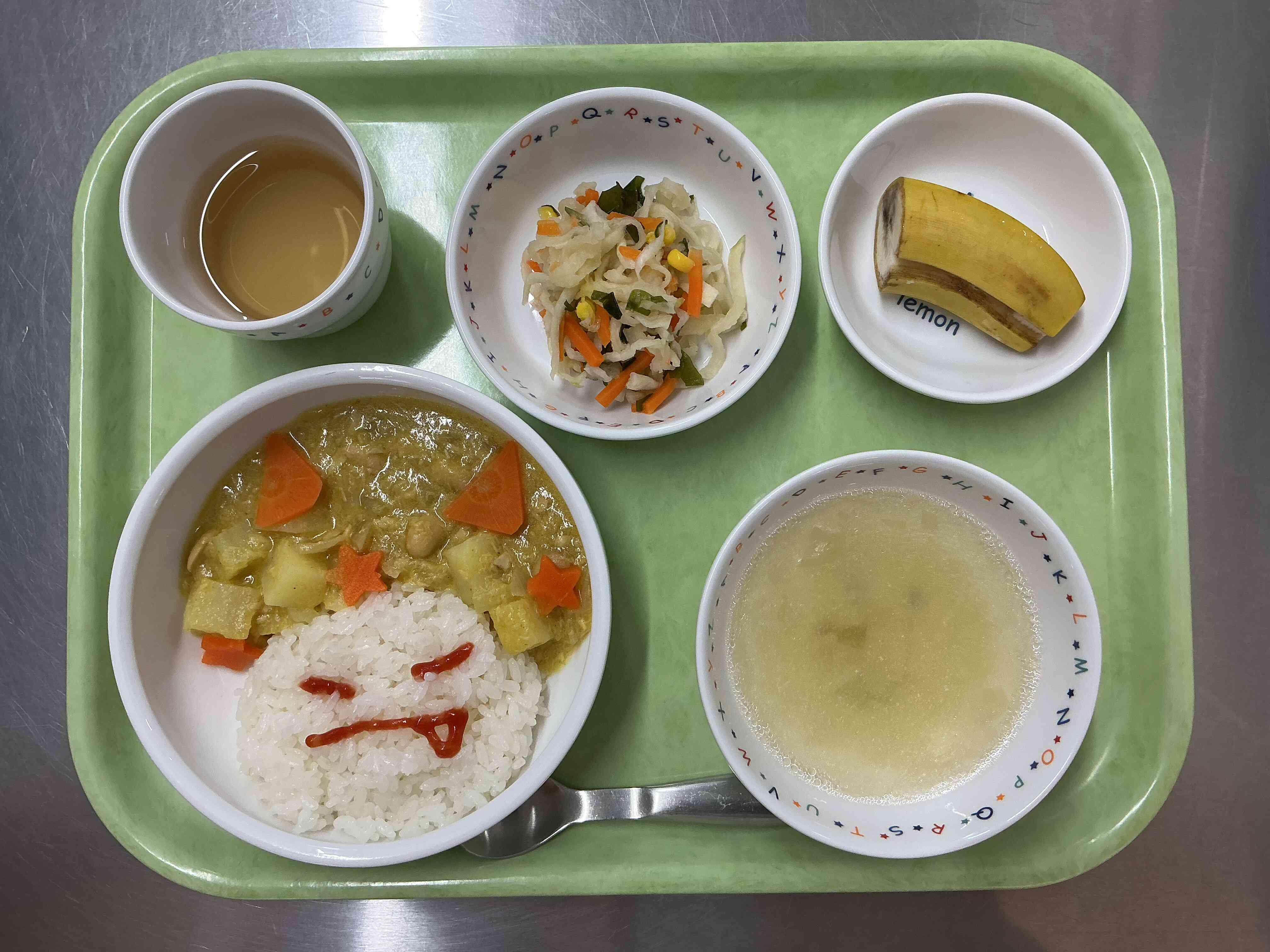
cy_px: 476
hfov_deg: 61.7
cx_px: 635
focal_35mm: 29
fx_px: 1064
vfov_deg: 48.2
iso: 50
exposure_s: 1/120
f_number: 1.8
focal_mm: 3
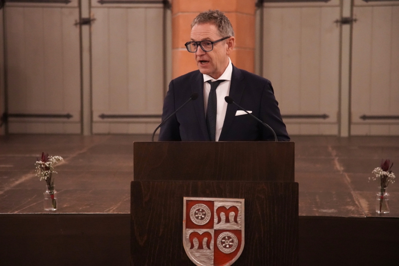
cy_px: 133
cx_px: 200
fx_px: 1164
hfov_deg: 19.5
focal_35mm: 105
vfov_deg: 13.0
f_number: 4
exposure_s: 1/200
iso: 16000
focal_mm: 105
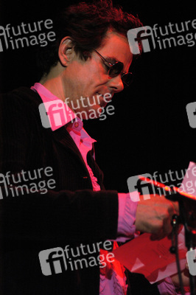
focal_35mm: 128
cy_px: 148
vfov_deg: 16.1
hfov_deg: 10.7
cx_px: 98
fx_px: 1043
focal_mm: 85
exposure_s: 1/50
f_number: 4.5
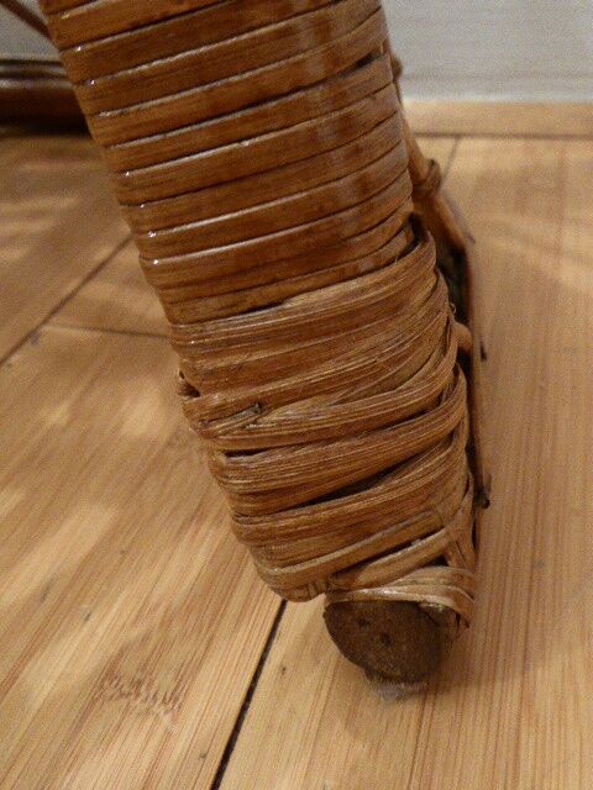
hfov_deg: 41.8
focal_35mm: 34
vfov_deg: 54.0
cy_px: 395
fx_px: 777
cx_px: 296
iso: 800
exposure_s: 1/10
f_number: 3.6
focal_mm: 5.8
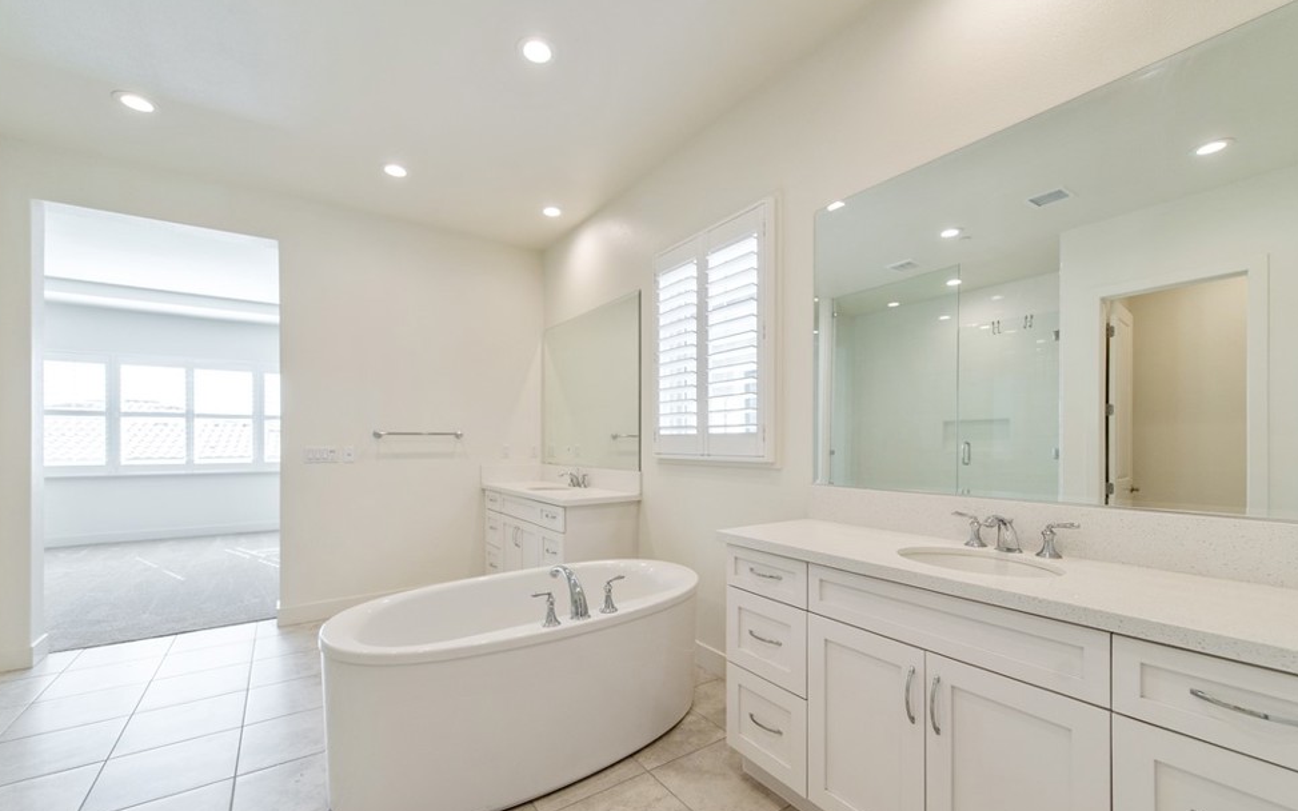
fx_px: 531
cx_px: 642
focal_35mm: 15
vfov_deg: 74.6
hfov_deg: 101.5
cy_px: 440
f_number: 4
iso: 320
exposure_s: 1/250
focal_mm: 14
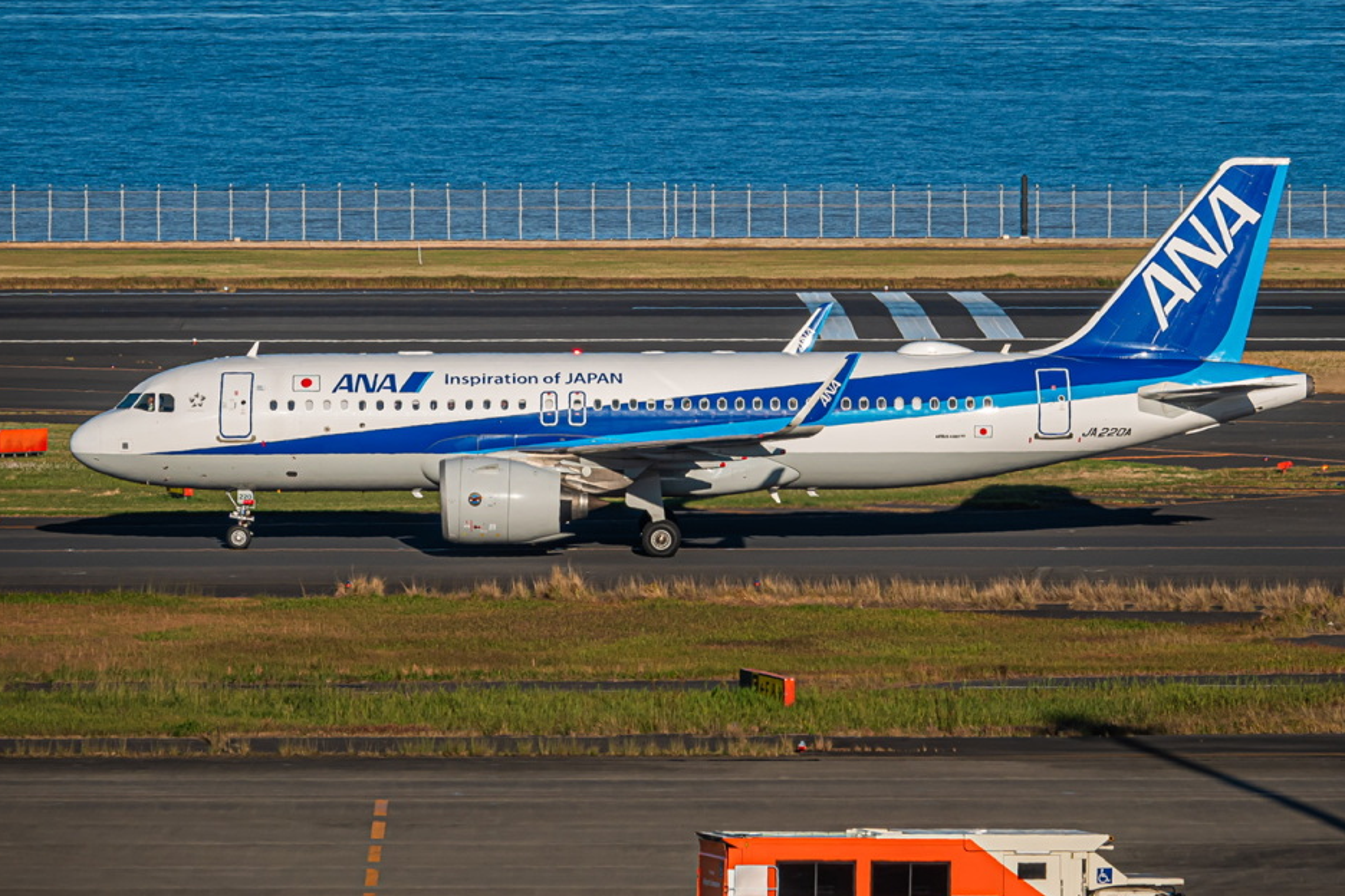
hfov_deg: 6.5
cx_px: 685
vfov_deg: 4.3
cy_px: 439
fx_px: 11880
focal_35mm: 318
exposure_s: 1/1000
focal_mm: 113.69
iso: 64
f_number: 5
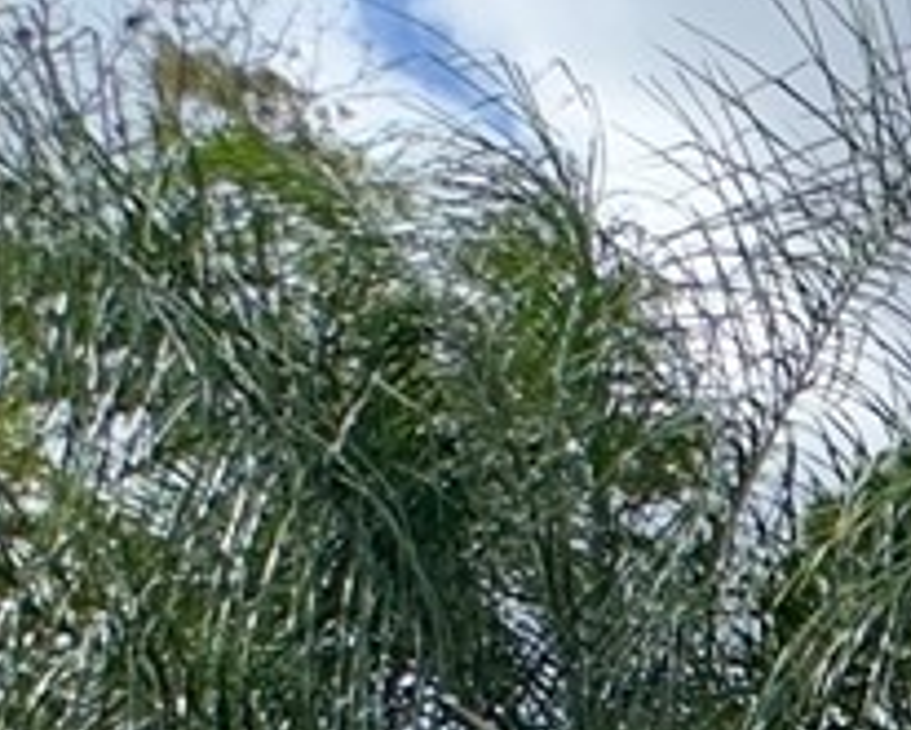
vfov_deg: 11.7
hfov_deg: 12.2
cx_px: 2468
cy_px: 1779
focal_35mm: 106
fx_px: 2859
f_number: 2.2
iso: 50
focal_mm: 2.22
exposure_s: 1/1477
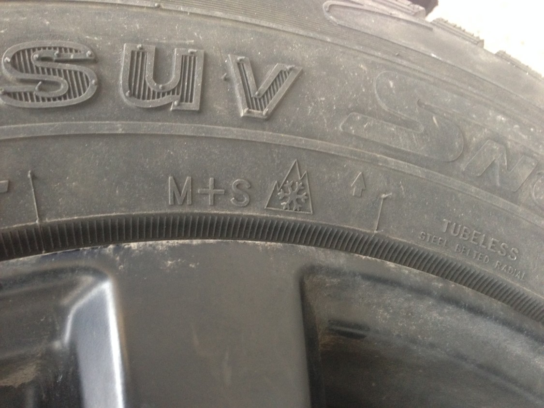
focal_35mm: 33
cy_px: 204
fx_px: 519
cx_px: 272
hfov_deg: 55.3
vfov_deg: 43.0
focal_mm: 4.12
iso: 200
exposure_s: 1/20
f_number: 2.4
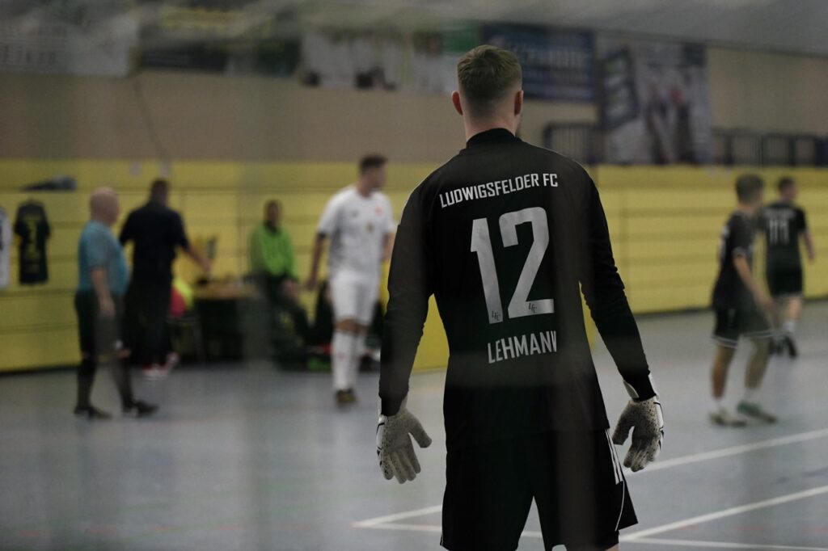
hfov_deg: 20.8
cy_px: 276
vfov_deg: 14.0
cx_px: 414
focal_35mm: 98
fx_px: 2253
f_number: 2.8
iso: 8000
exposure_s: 1/1600
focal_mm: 98
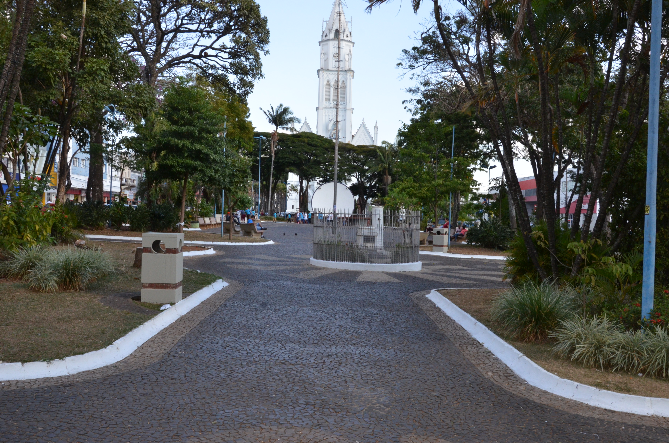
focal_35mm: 33
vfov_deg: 39.8
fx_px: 612
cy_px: 222
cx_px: 334
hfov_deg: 57.3
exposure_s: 1/250
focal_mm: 22
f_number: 11
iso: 1000
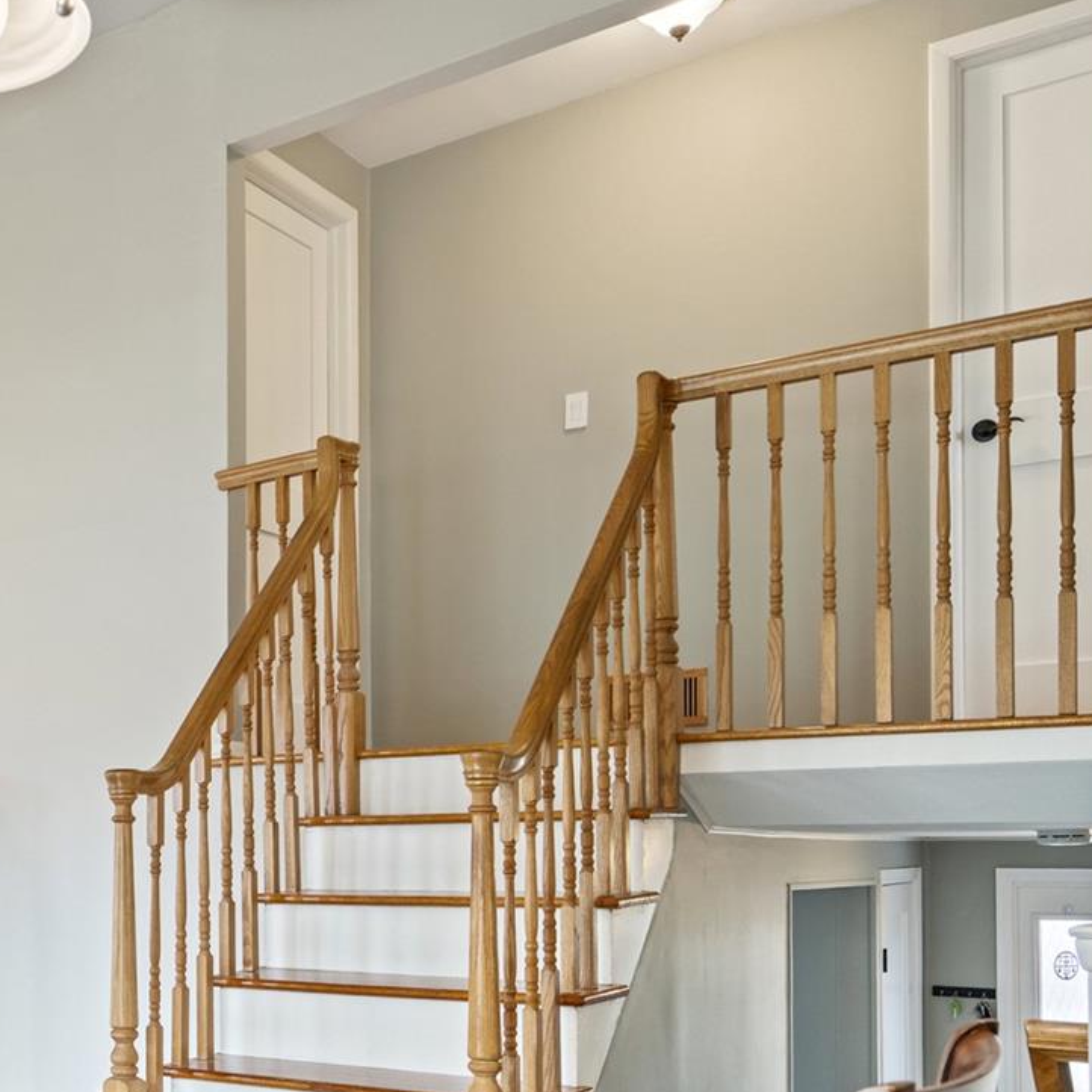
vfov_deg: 39.3
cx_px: 48
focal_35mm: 41
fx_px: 1463
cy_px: 876
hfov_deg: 37.4
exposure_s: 1/10
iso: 800
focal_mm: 17
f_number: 5.6
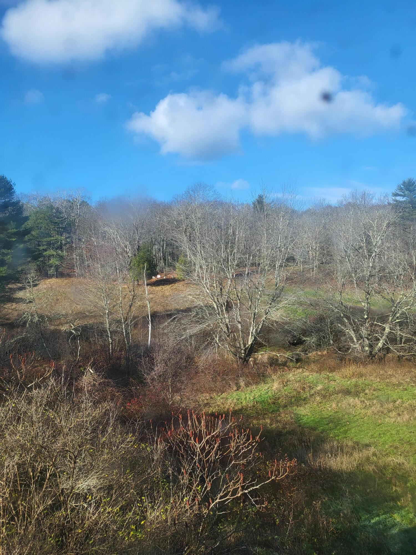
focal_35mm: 26
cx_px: 208
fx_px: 417
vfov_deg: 67.3
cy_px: 278
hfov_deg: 53.1
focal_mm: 4.25
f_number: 1.8
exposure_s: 1/1619
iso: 50
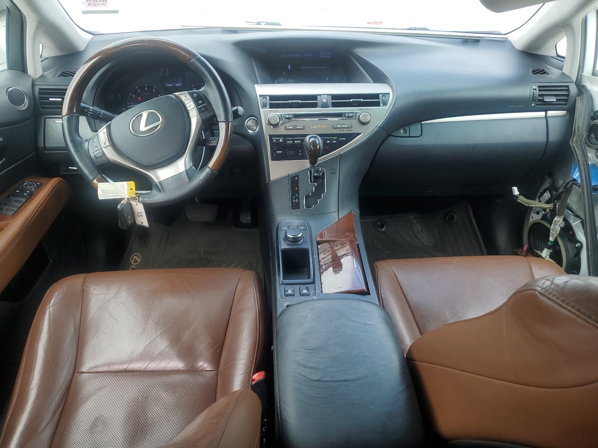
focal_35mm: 26
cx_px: 299
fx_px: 449
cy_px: 224
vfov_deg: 53.1
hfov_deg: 67.3
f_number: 1.5
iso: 50
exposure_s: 1/312
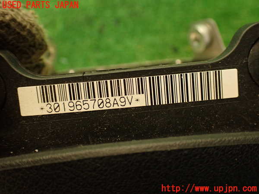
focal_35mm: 32
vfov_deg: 44.2
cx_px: 130
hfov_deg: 56.8
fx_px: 239
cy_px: 97
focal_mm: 5.79
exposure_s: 1/30
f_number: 2.4
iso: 320
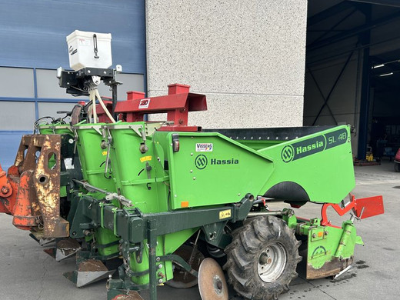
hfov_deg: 56.8
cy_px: 178
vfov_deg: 44.0
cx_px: 191
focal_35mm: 32
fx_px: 370
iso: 50
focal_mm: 5.7
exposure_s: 1/827
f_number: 1.5
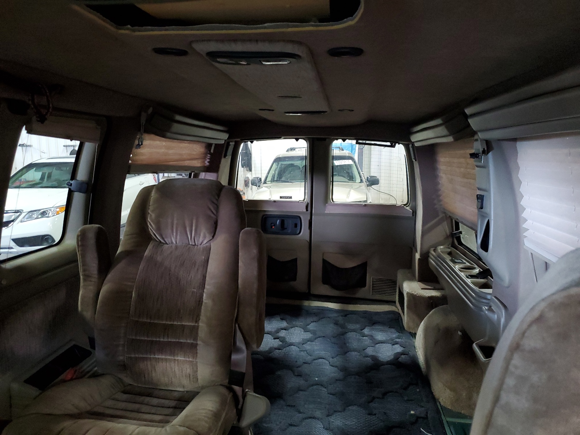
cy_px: 218
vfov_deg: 53.1
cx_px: 290
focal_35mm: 26
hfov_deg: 67.3
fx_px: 436
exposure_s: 1/17
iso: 306
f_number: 1.5
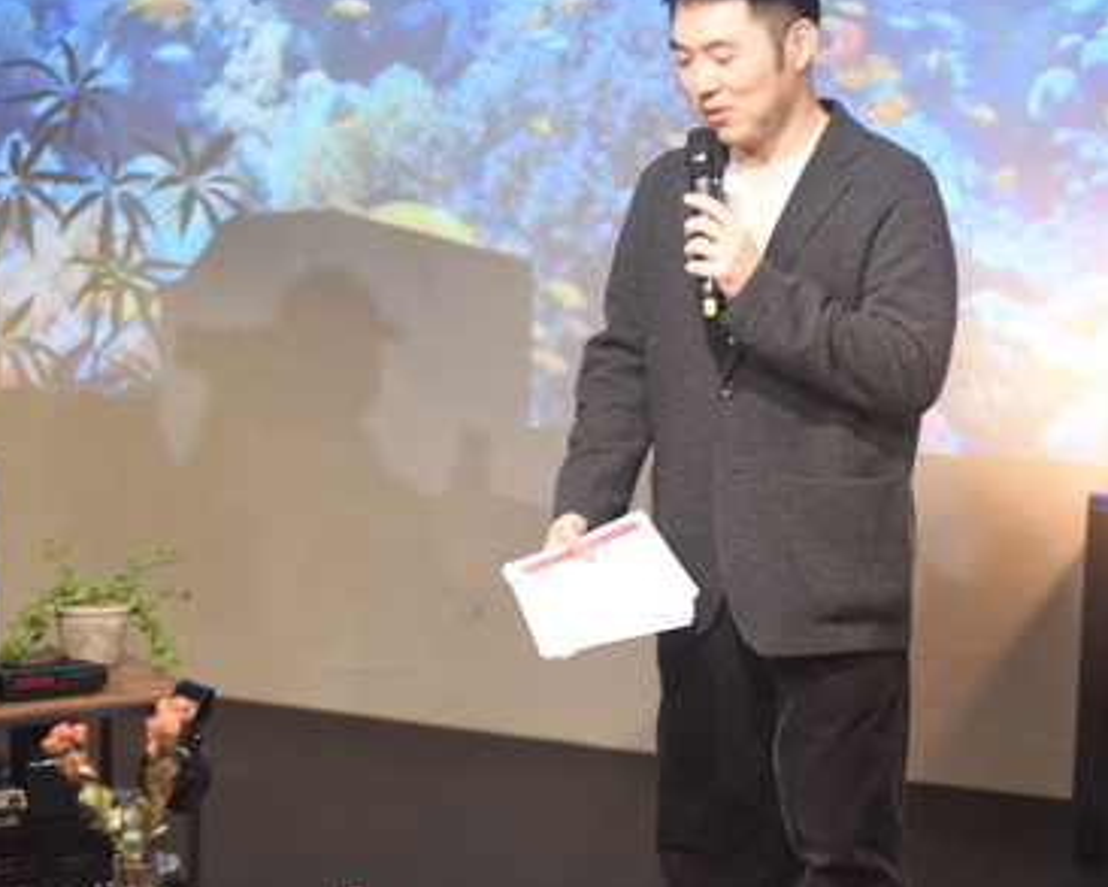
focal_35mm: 77
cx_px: 503
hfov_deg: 24.7
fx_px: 2526
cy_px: 442
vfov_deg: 19.9
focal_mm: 50
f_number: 2.2
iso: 1250
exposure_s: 1/50
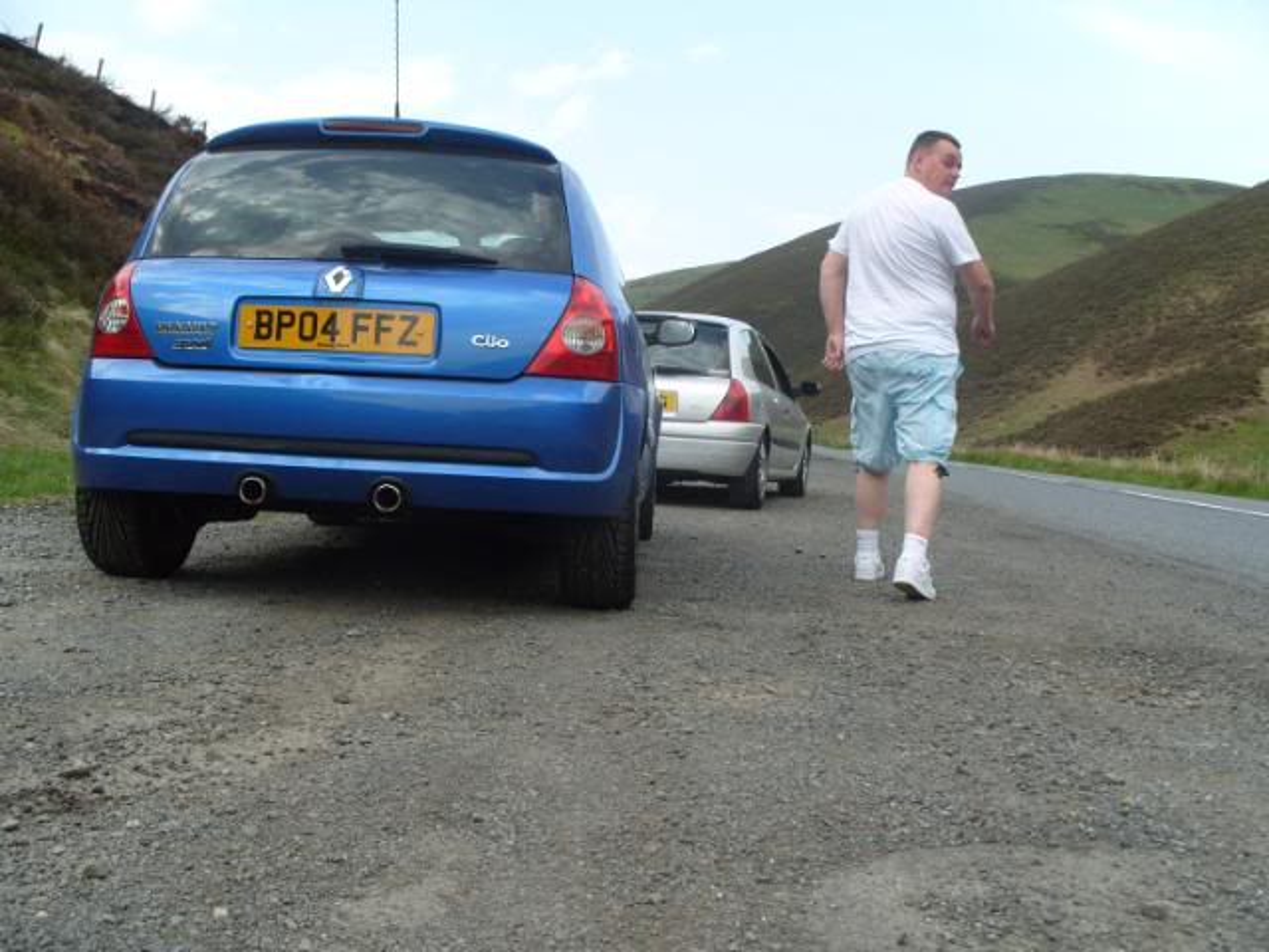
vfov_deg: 40.7
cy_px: 476
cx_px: 634
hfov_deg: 52.6
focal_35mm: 35
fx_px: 1283
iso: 80
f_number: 4.8
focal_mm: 7.8
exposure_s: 1/250
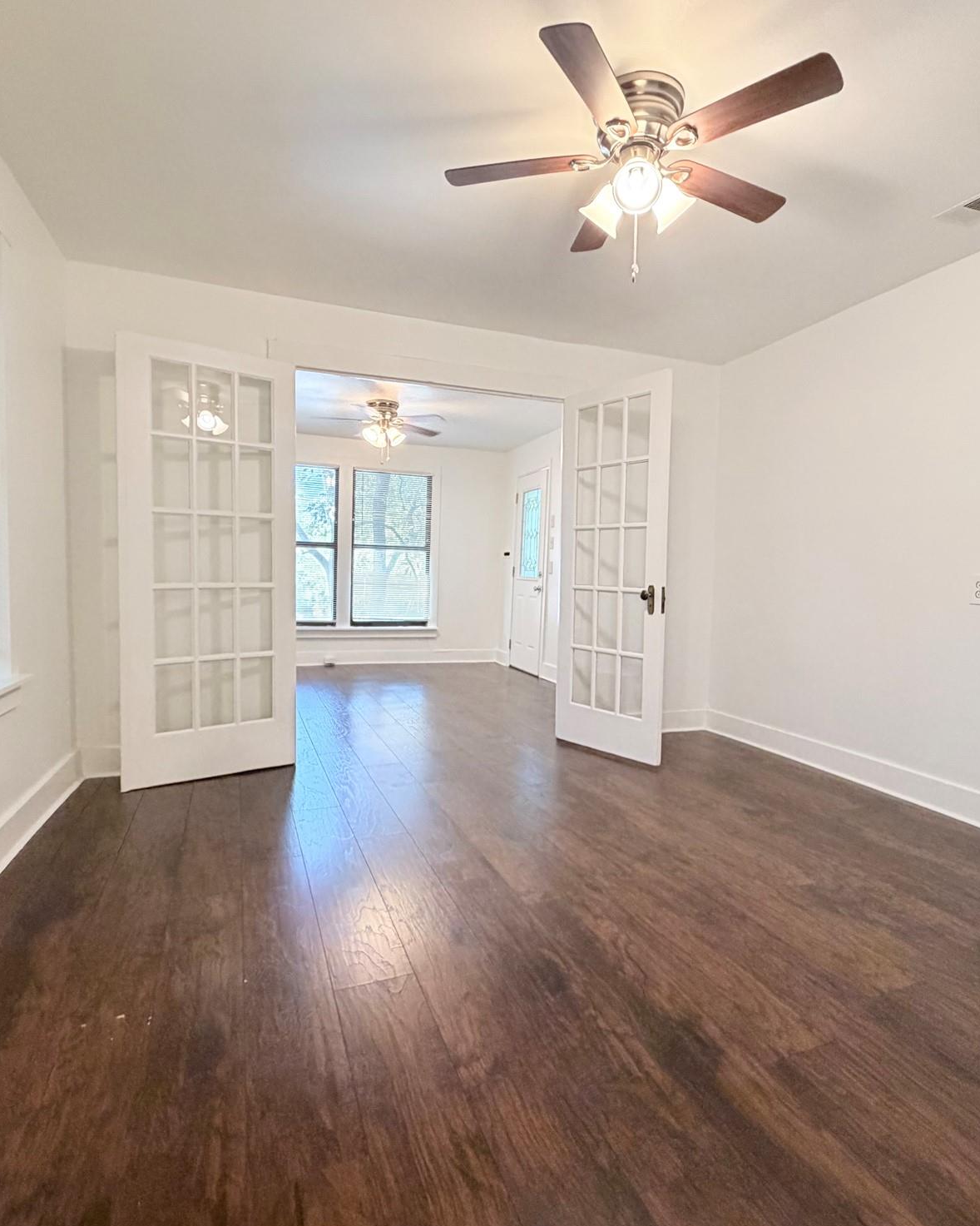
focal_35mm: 19
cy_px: 599
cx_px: 530
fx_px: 689
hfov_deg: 70.7
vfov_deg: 83.3
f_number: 2.2
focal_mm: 2.22
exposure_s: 1/60
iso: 320
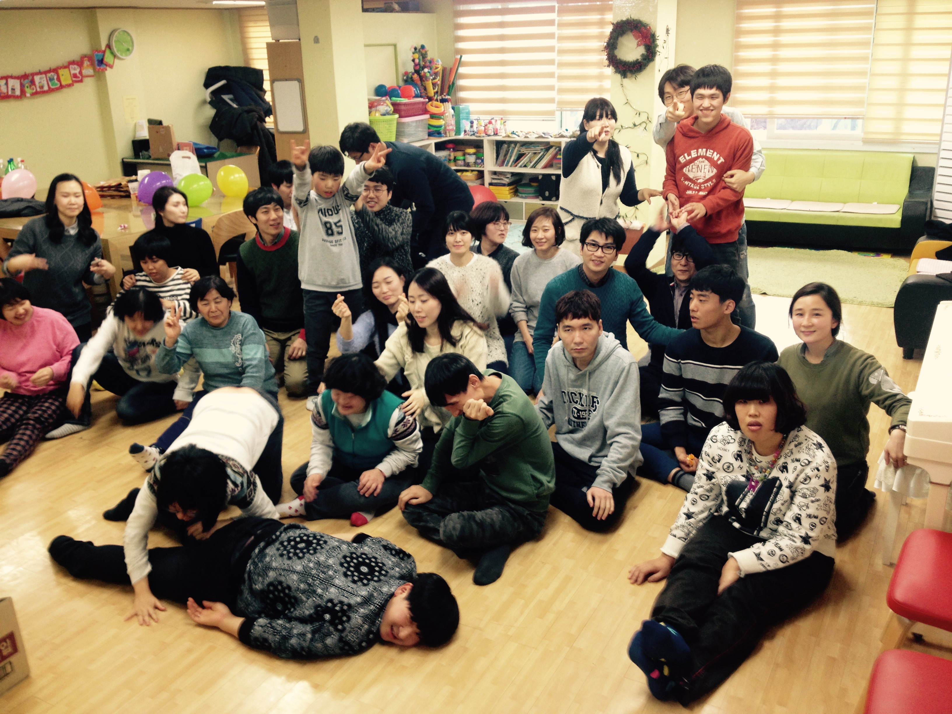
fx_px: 963
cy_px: 357
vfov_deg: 40.7
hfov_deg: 52.6
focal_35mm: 35
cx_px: 476
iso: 80
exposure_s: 1/20
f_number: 2.4
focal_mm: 4.28
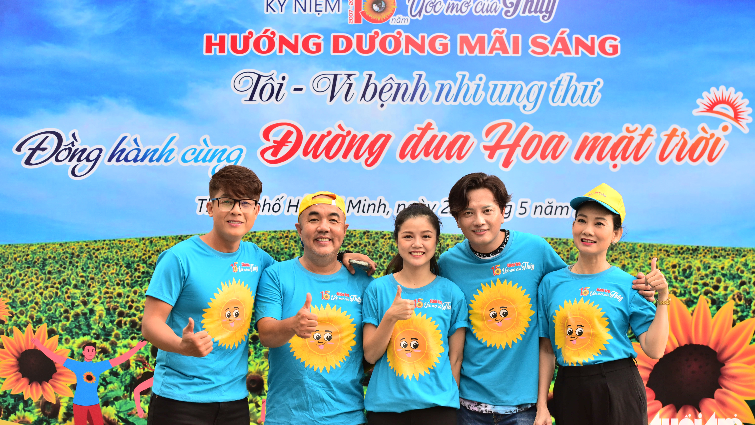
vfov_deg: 16.3
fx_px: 1481
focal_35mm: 74
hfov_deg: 28.6
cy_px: 203
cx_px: 381
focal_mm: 70
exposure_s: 1/320
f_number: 4.5
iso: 1000
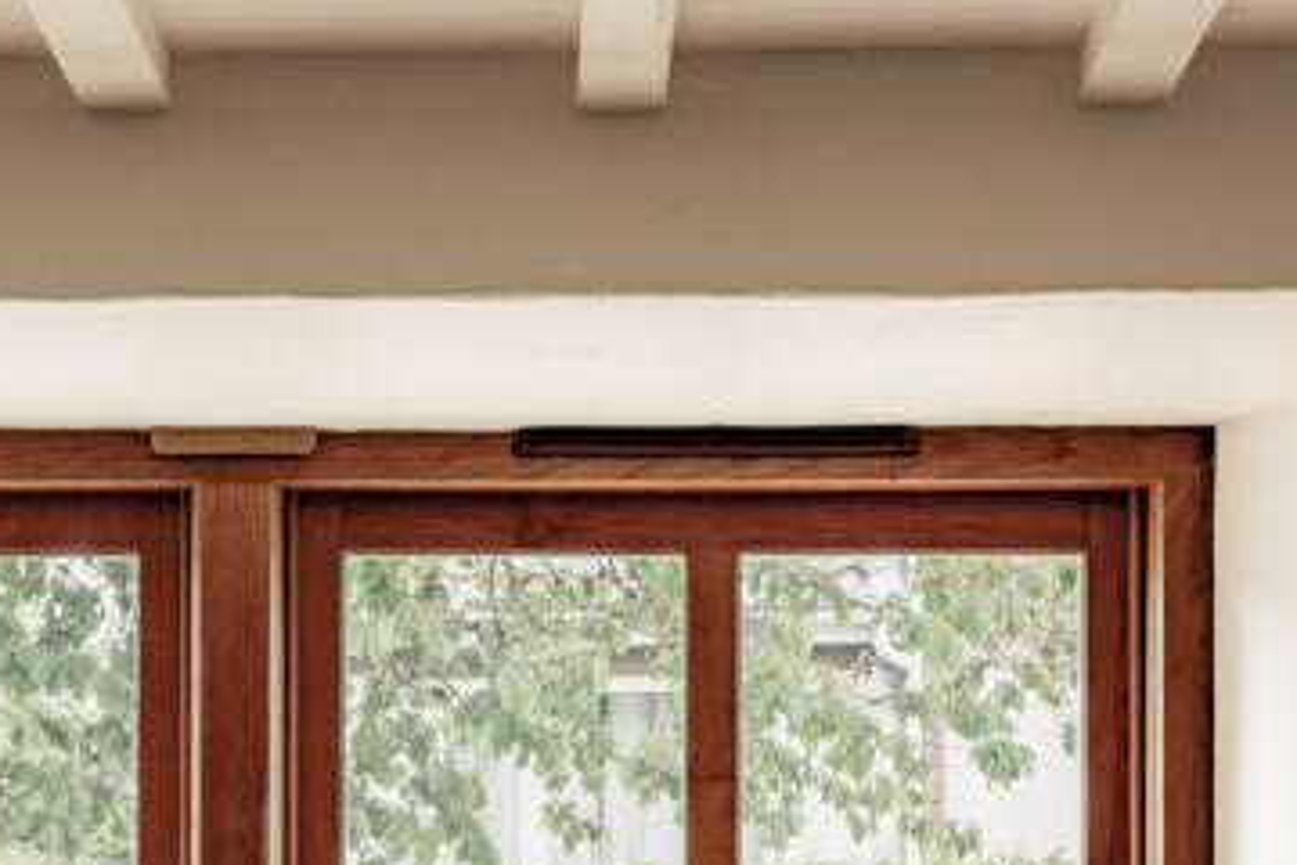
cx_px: 414
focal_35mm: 131
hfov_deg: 15.6
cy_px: 1022
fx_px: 4719
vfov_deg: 10.3
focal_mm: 46
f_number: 10
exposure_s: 1/40
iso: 200
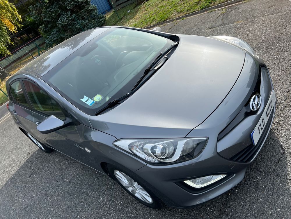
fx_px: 219
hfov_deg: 67.3
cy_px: 110
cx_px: 146
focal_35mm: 26
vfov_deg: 53.1
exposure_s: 1/2165
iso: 50
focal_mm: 5.7
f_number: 1.5
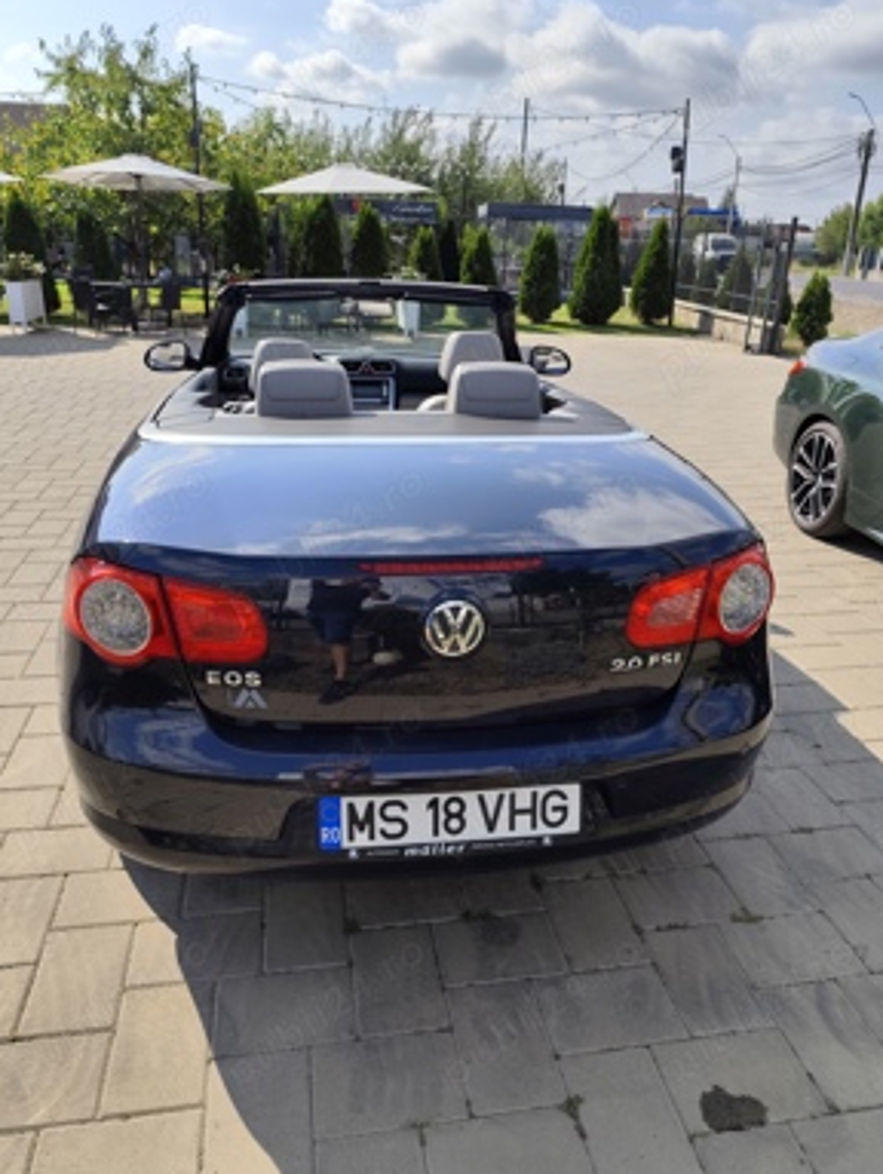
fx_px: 815
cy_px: 595
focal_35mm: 24
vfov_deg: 71.5
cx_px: 432
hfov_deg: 56.9
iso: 50
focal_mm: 6.19
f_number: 1.65
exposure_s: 1/1553
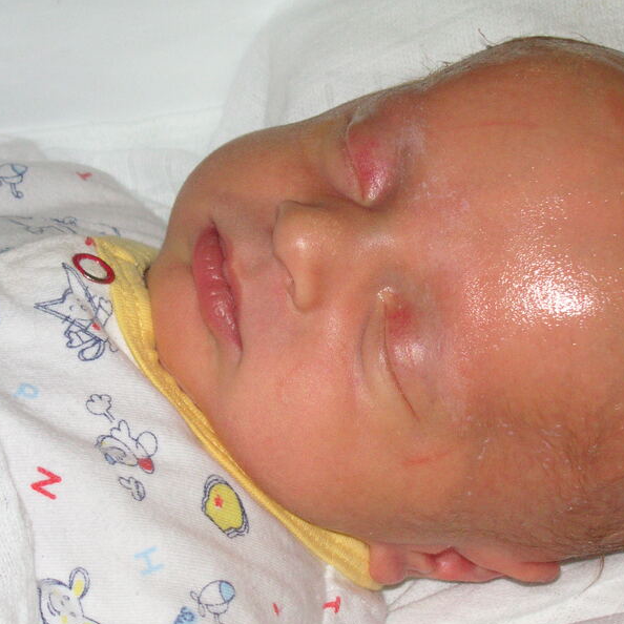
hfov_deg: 14.0
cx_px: 336
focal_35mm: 125
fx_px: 2549
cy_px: 314
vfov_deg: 14.0
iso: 160
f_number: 5
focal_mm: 17.1
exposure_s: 1/105
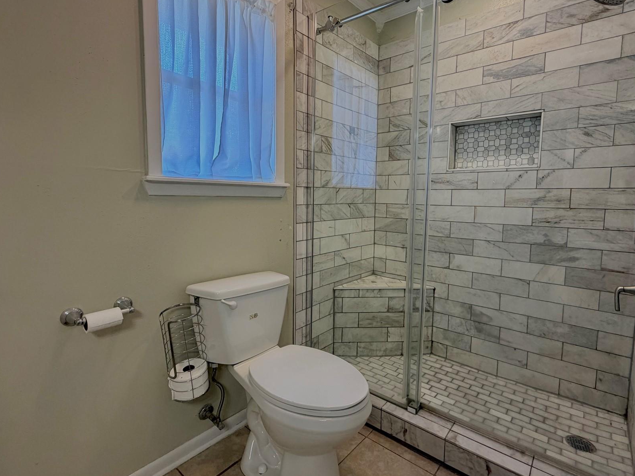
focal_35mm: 18
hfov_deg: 87.7
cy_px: 226
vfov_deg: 71.6
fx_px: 330
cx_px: 334
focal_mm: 2.22
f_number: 2.2
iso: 250
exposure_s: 1/120
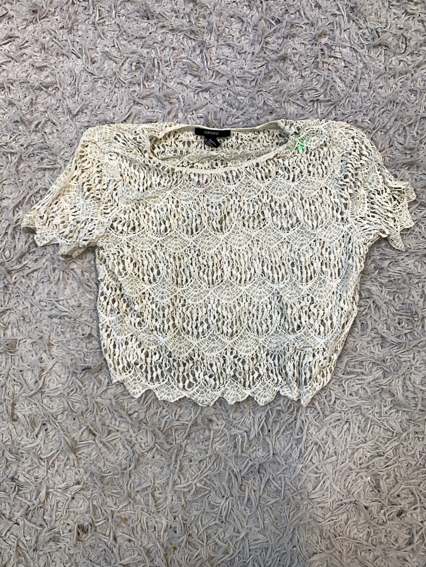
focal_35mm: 26
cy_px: 284
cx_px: 213
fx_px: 427
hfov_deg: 53.1
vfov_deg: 67.3
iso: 32
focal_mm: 4.25
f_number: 1.8
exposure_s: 1/100
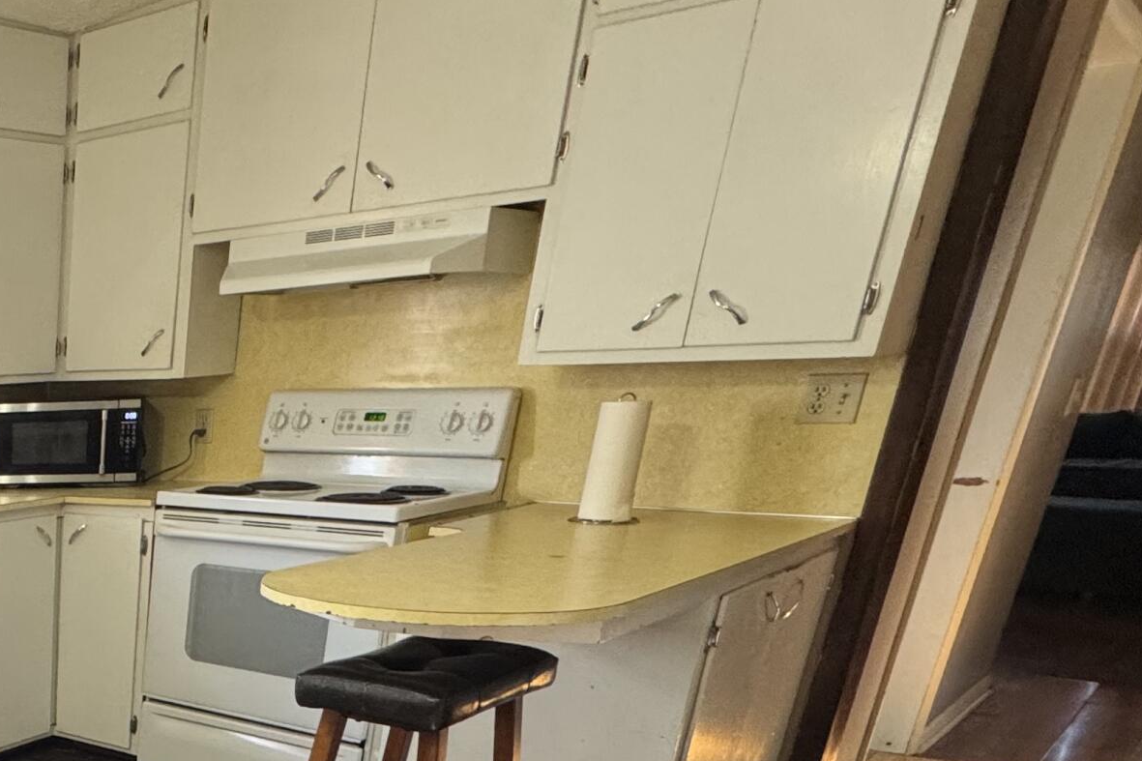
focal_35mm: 37
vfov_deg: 31.6
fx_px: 1173
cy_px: 851
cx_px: -187
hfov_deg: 39.5
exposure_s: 1/120
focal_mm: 2.22
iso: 320
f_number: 2.2
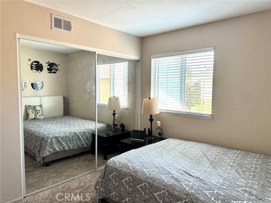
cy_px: 102
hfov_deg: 71.6
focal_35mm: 24
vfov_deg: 56.8
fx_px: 188
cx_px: 136
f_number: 1.78
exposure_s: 1/121
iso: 200
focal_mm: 6.76
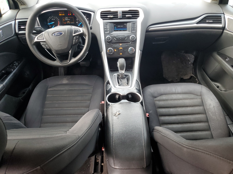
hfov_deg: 67.3
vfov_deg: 53.1
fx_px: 175
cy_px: 87
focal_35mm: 26
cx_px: 116
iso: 68
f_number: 1.5
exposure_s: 1/120
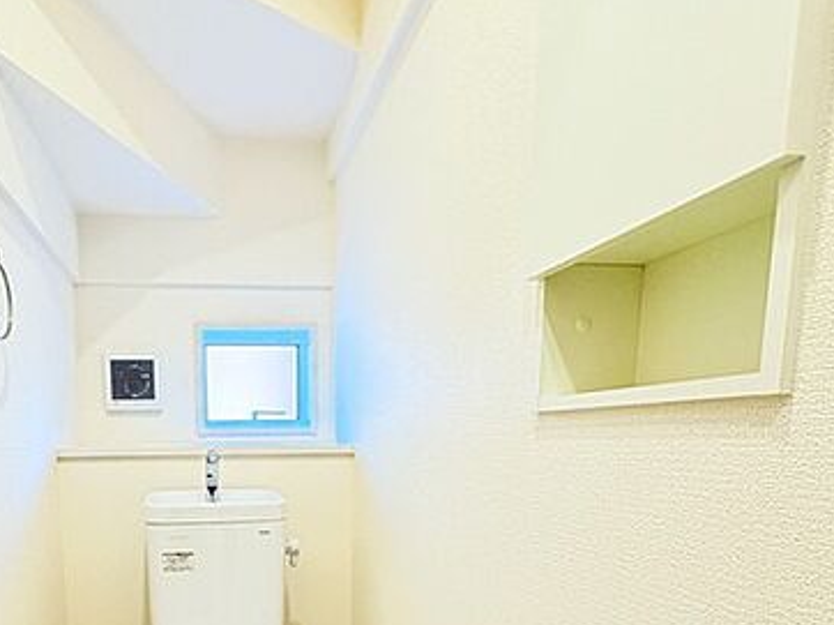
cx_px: 258
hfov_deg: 69.0
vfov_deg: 52.5
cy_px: 513
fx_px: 578
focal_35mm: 24
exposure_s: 1/100
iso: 400
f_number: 2.2
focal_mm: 2.22
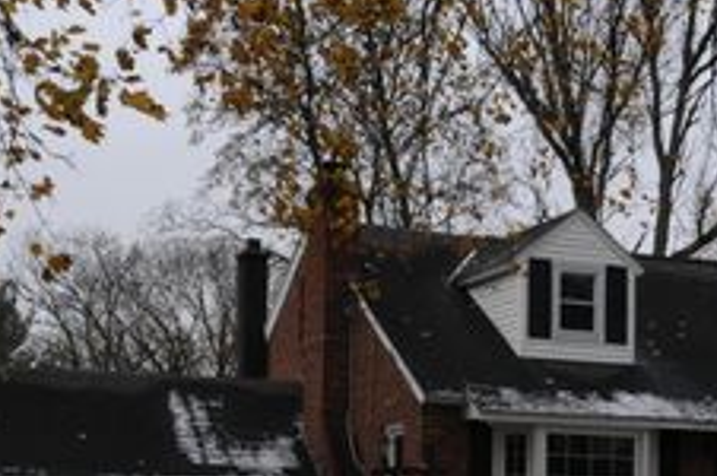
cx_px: 473
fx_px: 1452
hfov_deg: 27.6
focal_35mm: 73
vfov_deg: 18.1
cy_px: 479
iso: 200
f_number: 9
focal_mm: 22
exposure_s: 1/320
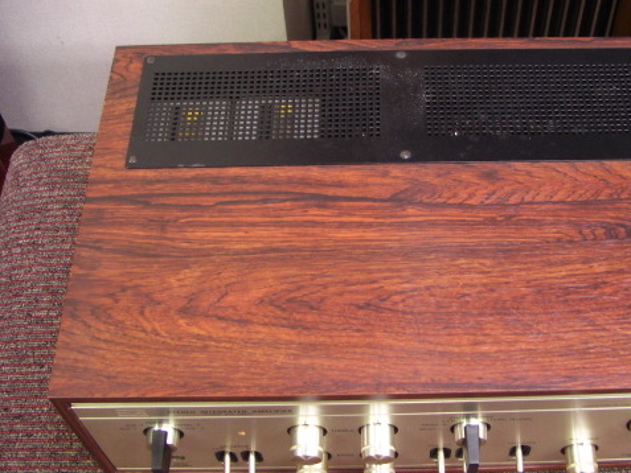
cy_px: 226
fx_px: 930
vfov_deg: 28.6
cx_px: 403
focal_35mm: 51
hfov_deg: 37.2
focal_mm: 6.3
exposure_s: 1/10
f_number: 3.4
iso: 200
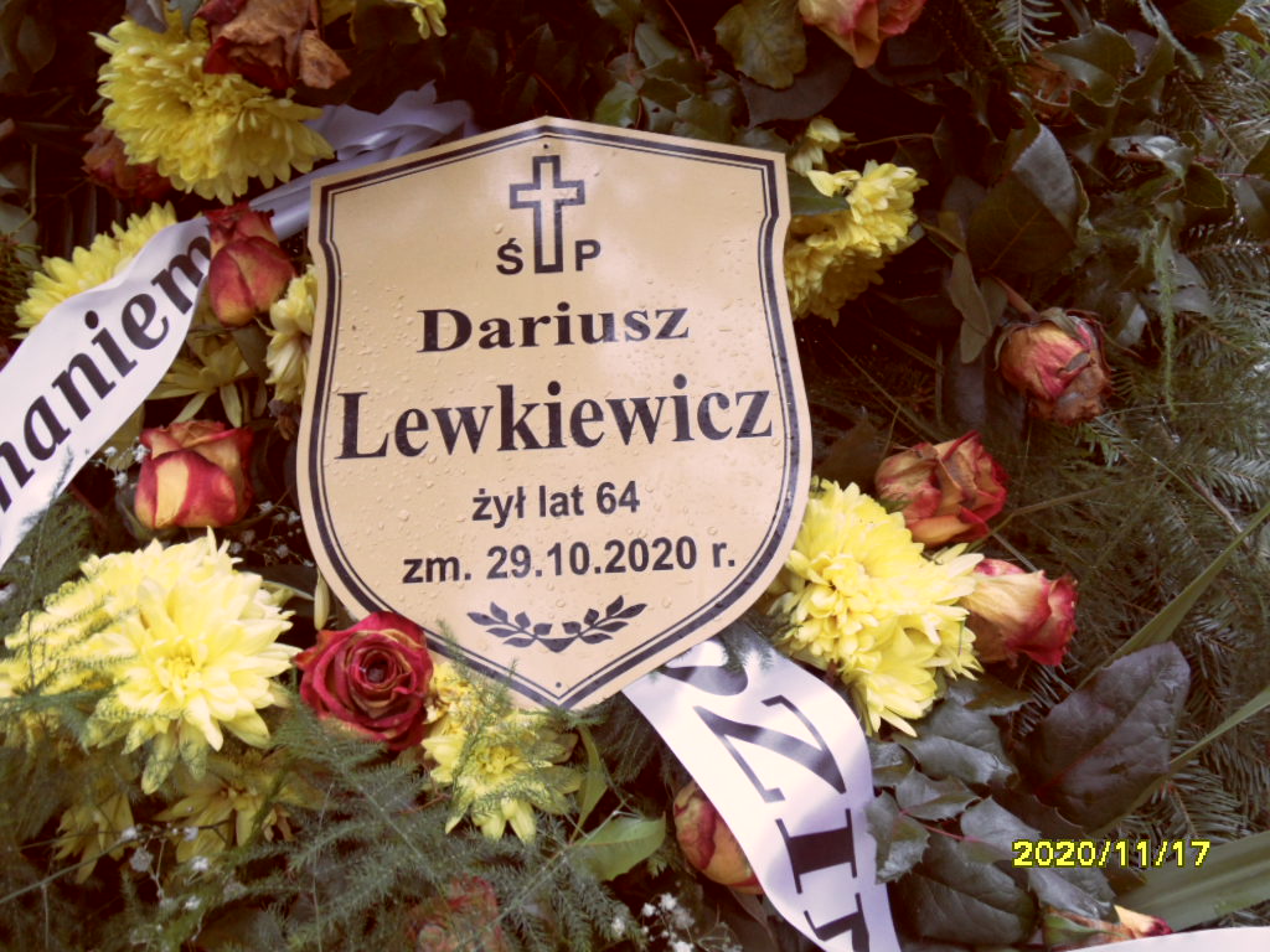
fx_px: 1174
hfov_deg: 56.8
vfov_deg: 44.2
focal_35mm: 32
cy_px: 476
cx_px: 635
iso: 160
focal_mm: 5.3
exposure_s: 1/30
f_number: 3.4
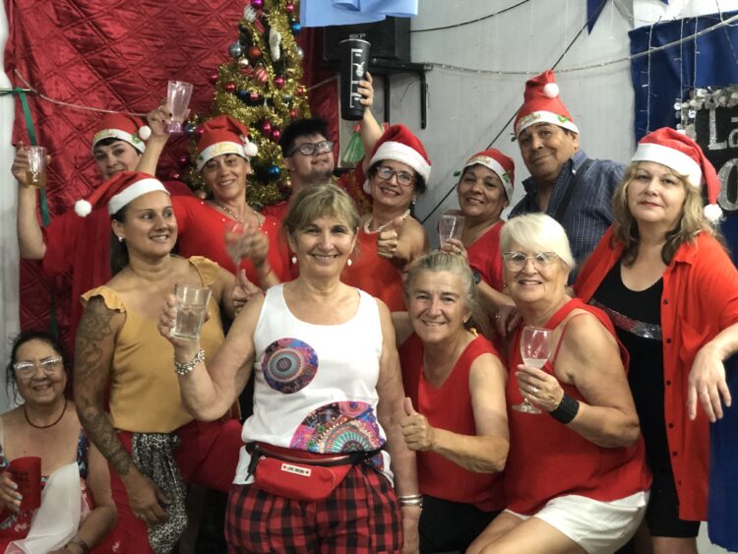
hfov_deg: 33.8
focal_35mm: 57
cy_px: 277
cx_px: 369
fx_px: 1216
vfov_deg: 25.7
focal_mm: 6.6
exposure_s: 1/33
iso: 640
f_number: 2.8
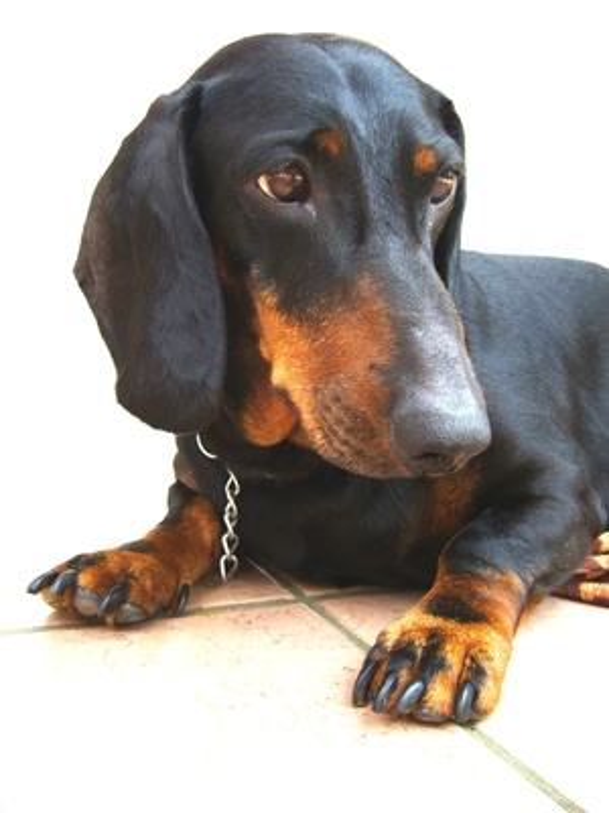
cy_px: 406
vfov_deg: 52.6
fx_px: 821
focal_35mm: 35
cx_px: 304
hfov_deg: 40.7
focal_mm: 5.8
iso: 80
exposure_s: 1/100
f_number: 2.8
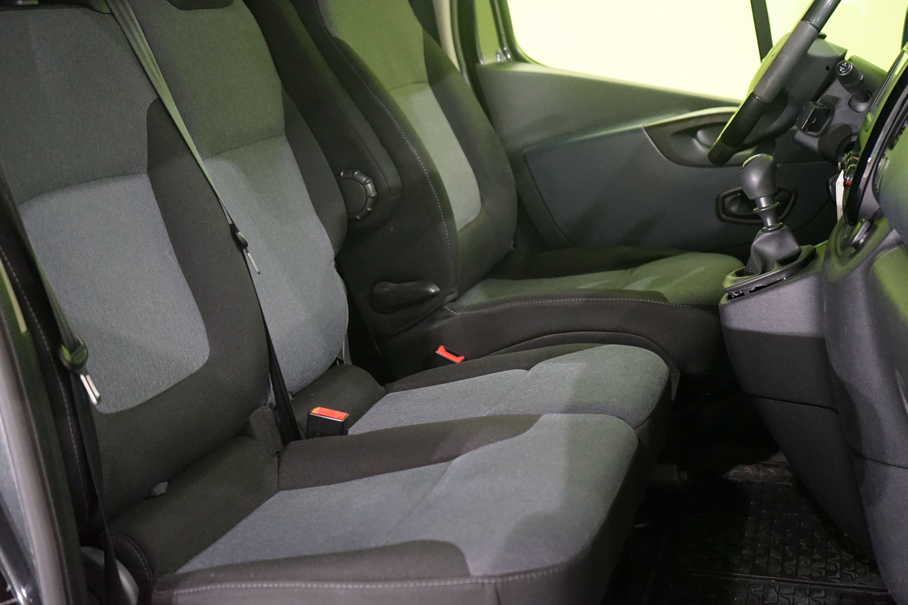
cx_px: 454
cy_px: 302
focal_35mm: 48
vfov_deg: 28.1
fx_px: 1211
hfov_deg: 41.1
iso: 6400
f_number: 4.5
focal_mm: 48
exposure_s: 1/30
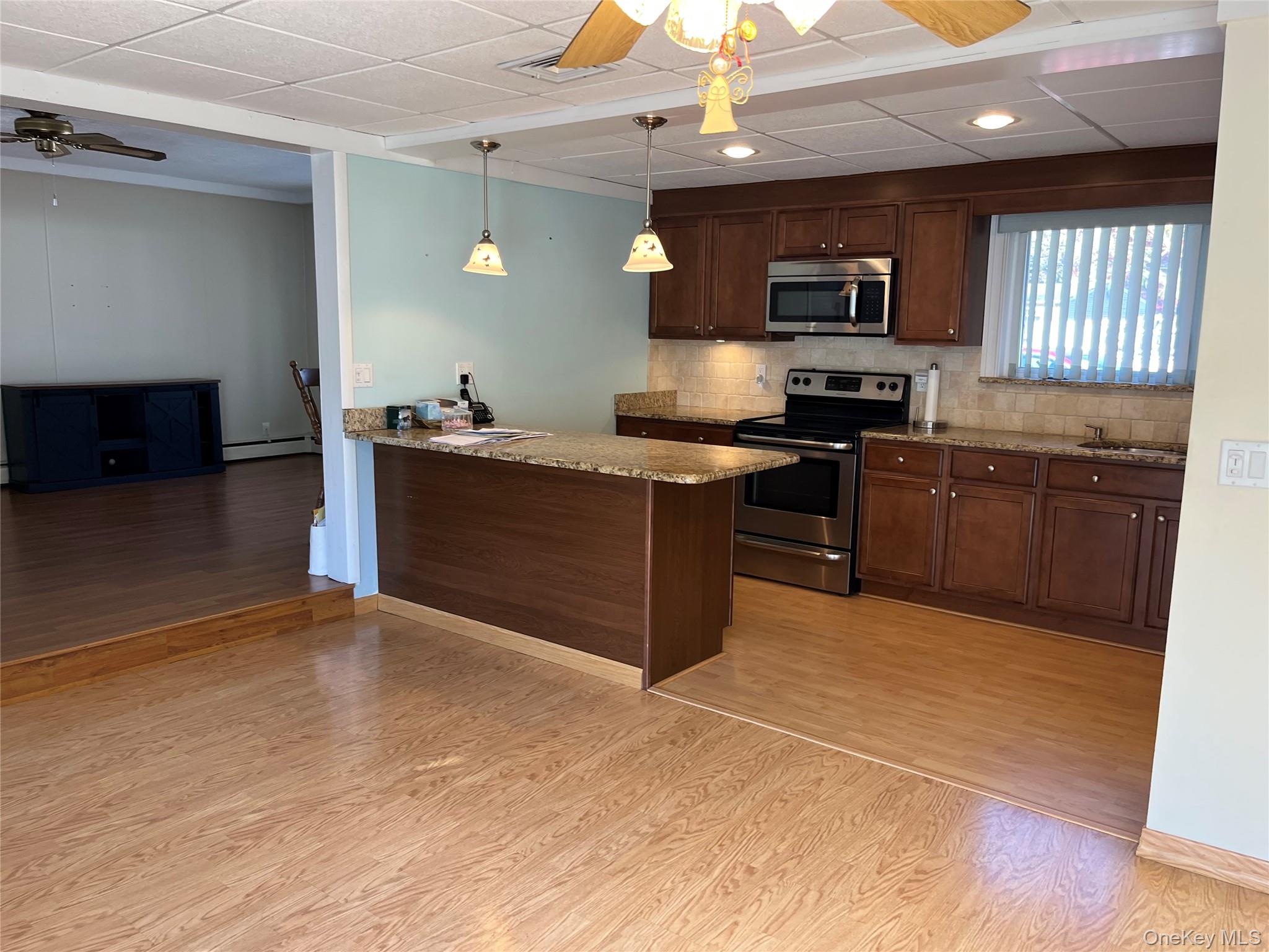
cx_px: 634
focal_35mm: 26
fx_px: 953
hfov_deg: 67.3
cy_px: 476
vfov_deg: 53.1
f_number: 1.6
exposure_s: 1/120
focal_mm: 5.1
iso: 125
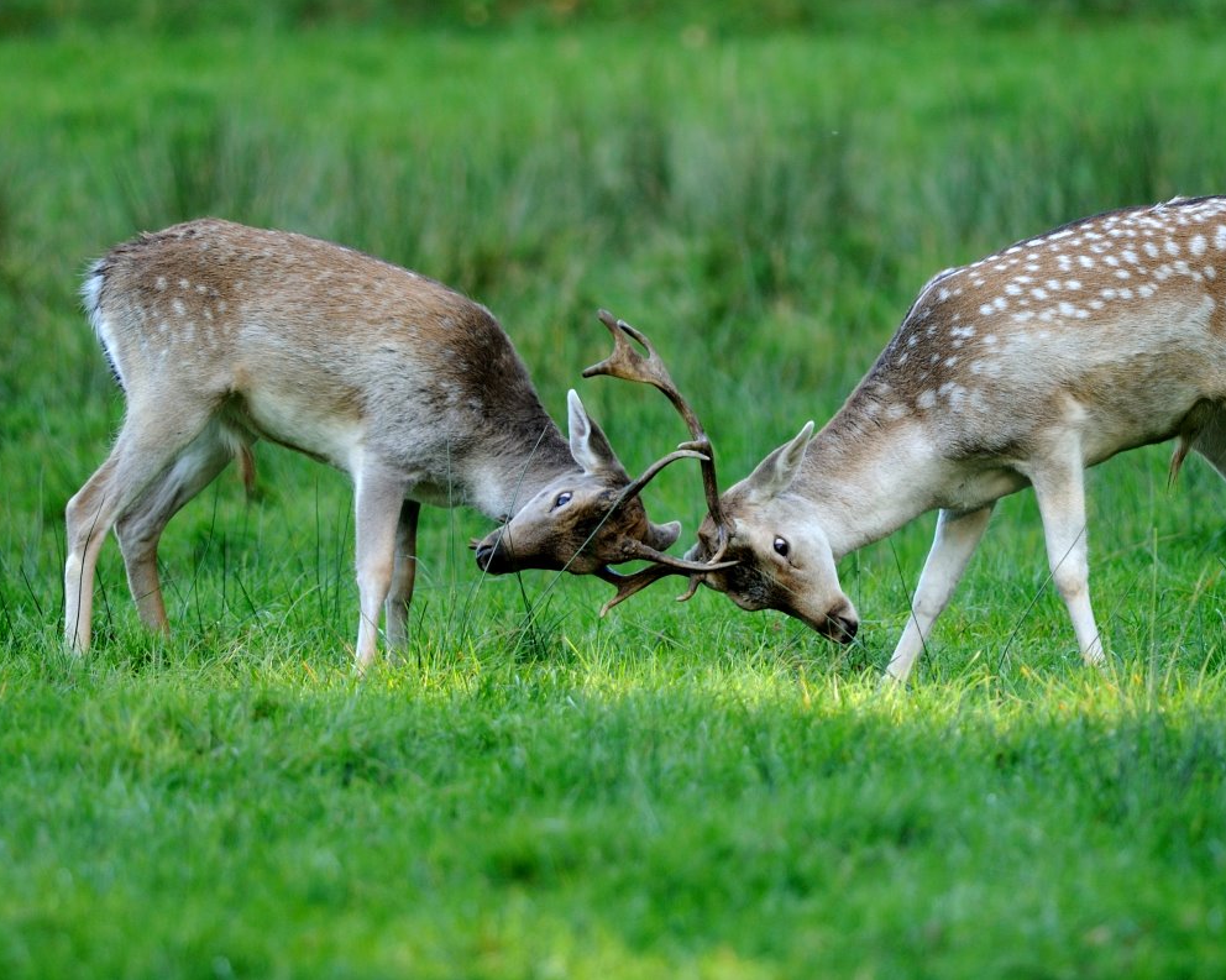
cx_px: 712
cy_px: 489
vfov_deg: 3.0
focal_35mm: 510
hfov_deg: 3.8
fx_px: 18500
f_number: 4
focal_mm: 300
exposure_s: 1/125
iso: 200
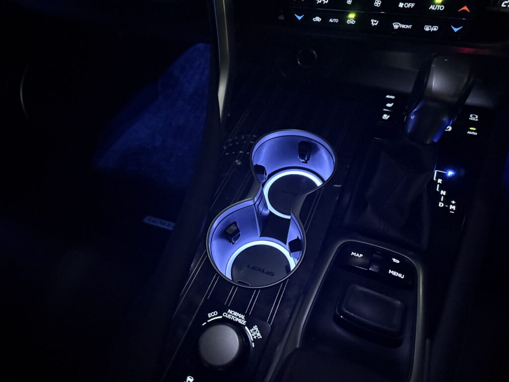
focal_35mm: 24
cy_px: 191
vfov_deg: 56.8
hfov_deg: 71.6
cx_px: 254
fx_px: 353
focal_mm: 6.76
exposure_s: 1/17
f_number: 1.78
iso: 12500
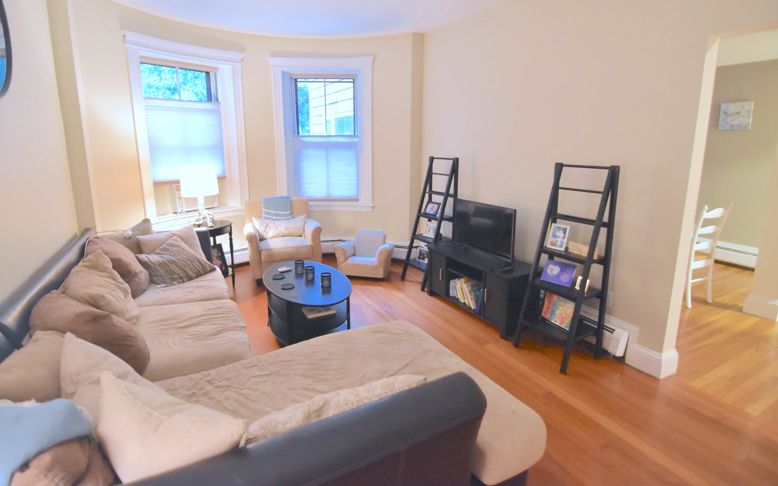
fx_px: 372
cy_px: 218
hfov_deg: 92.6
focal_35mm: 18
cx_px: 387
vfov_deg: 66.2
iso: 3600
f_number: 2.8
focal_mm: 11
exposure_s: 1/60
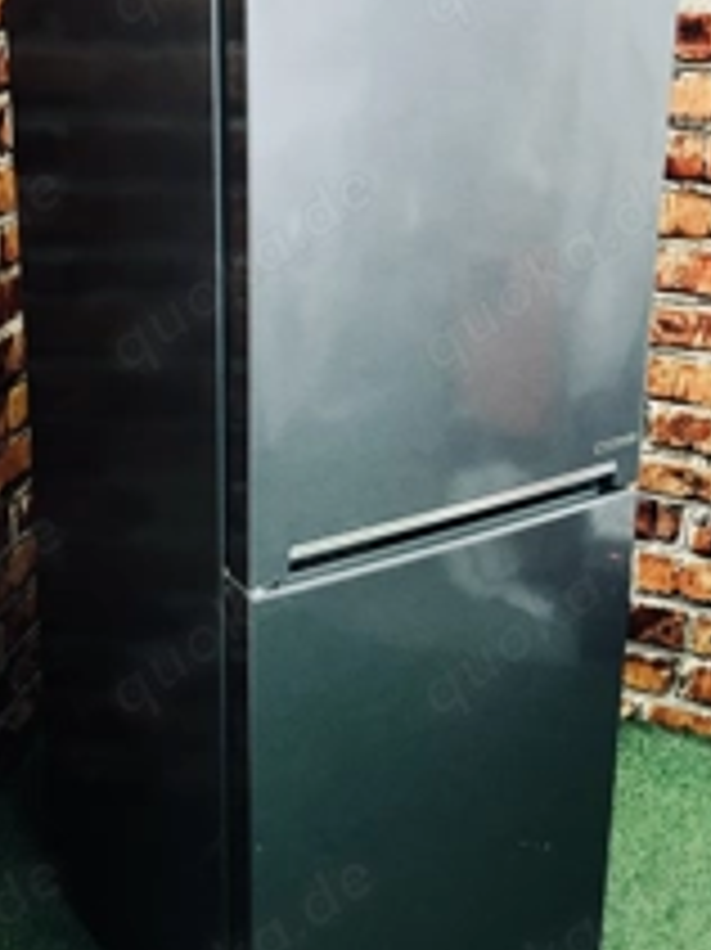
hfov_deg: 27.5
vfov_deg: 35.9
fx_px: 1453
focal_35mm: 53
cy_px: 338
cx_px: 405
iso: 40
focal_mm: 3.99
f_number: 1.8
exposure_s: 1/20
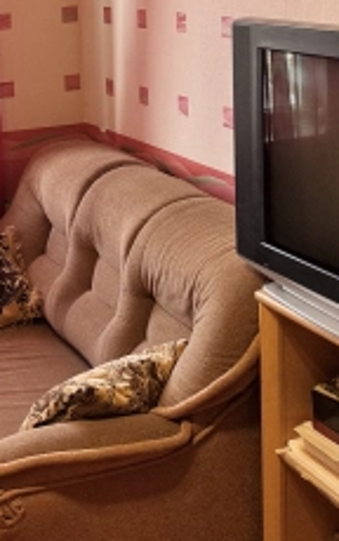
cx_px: -193
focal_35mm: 69
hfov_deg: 16.8
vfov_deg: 29.3
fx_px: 1019
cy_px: 134
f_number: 1.78
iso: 80
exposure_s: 1/100
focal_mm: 6.76
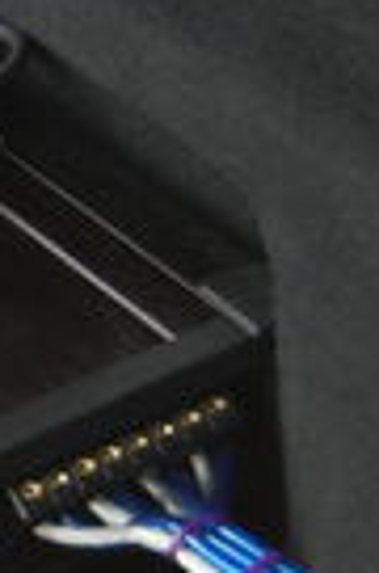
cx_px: -897
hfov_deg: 5.5
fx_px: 3587
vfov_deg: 9.1
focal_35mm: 226
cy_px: 337
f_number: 4.5
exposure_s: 1/60
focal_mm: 32
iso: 400
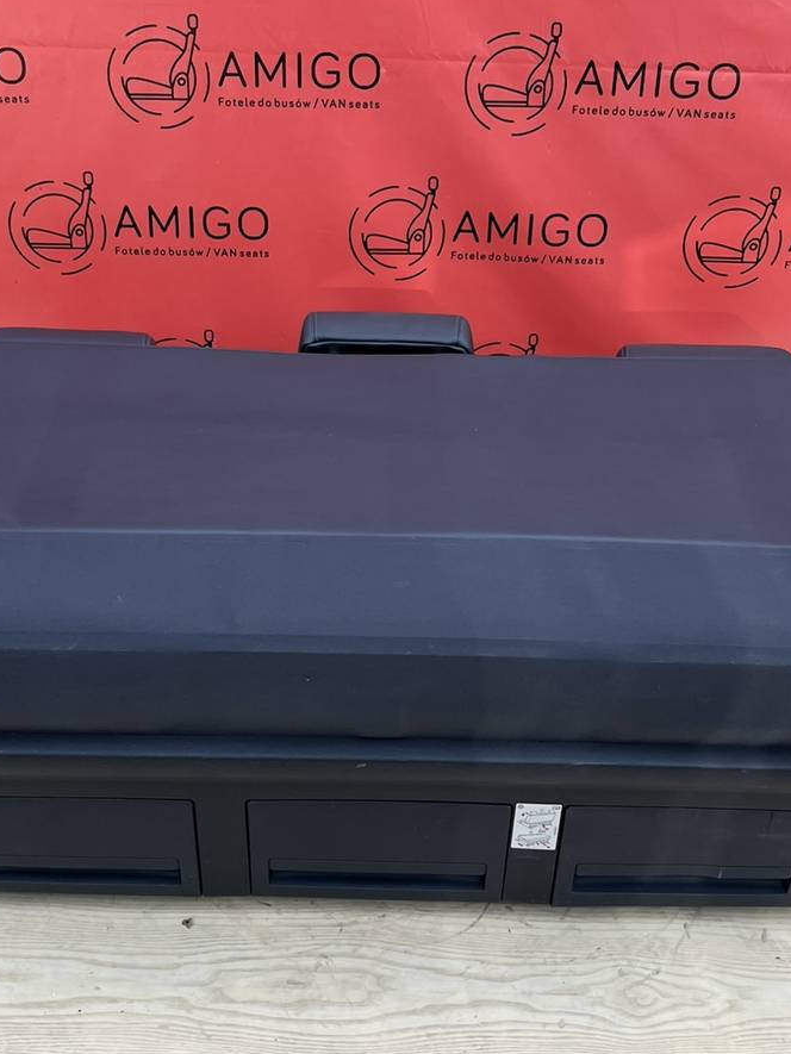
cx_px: 374
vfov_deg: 40.4
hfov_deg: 30.9
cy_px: 522
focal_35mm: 47
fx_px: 1432
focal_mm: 5.1
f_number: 1.6
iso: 50
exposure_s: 1/1009
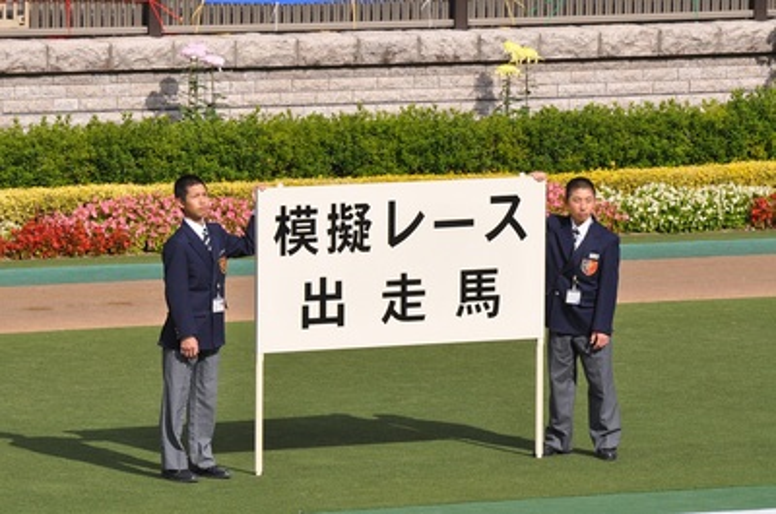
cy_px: 257
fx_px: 7745
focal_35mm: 360
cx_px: 388
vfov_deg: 3.8
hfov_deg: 5.7
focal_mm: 240
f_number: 10
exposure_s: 1/1600
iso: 640
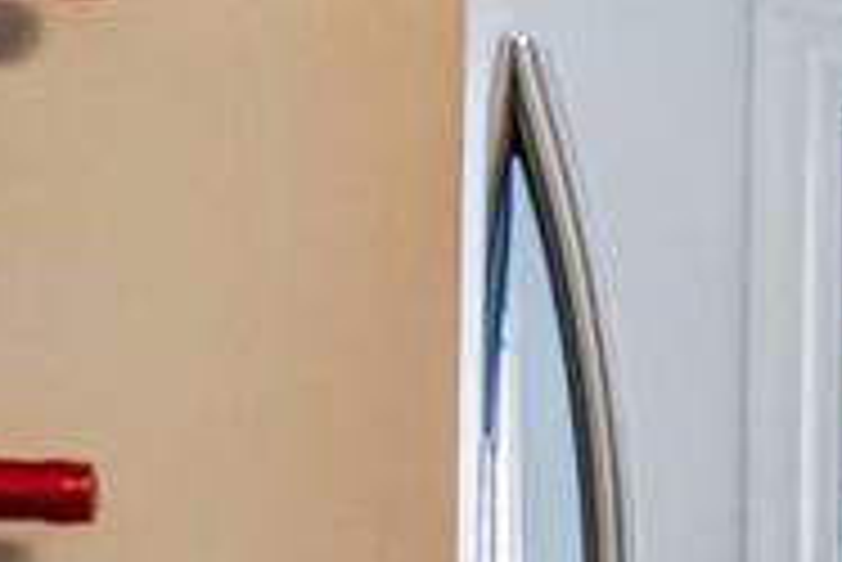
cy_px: 643
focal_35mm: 123
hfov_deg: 9.6
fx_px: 2879
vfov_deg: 11.0
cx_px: 2927
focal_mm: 16
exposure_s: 1/25
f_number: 8
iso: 1250
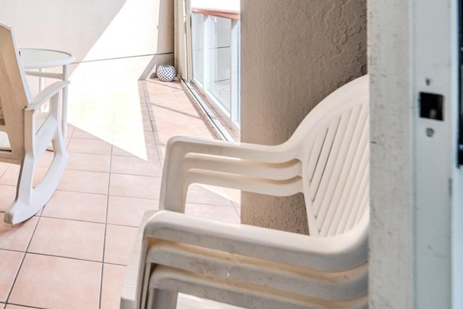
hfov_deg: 49.6
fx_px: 424
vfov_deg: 36.0
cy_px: -1
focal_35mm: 33
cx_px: 29
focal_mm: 16
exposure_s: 1/8000
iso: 1250
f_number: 8
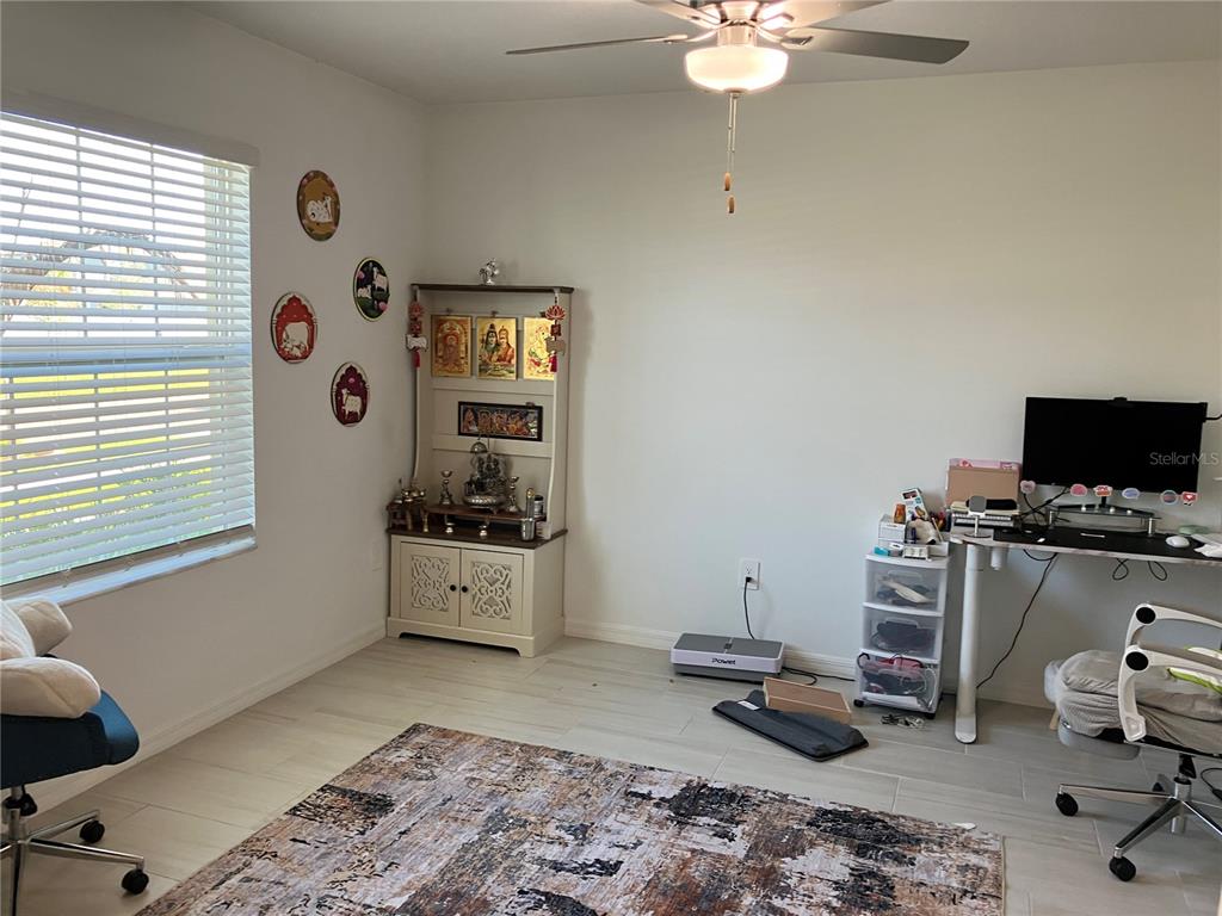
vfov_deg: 49.7
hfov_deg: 63.4
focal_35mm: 28
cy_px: 458
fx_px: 988
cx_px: 611
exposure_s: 1/60
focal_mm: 3.99
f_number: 1.8
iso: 80
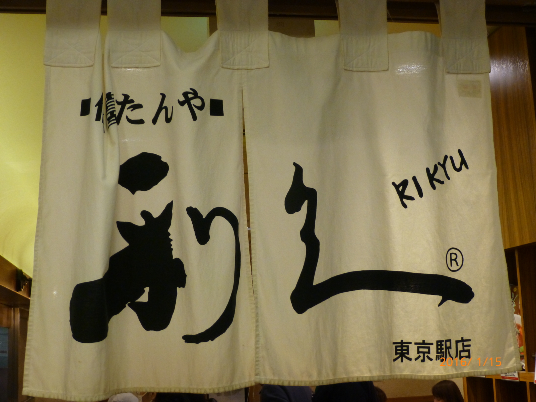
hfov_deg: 35.5
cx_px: 268
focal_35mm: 54
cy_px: 201
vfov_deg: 27.0
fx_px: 836
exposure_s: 1/50
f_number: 4.6
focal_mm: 9.7
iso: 400
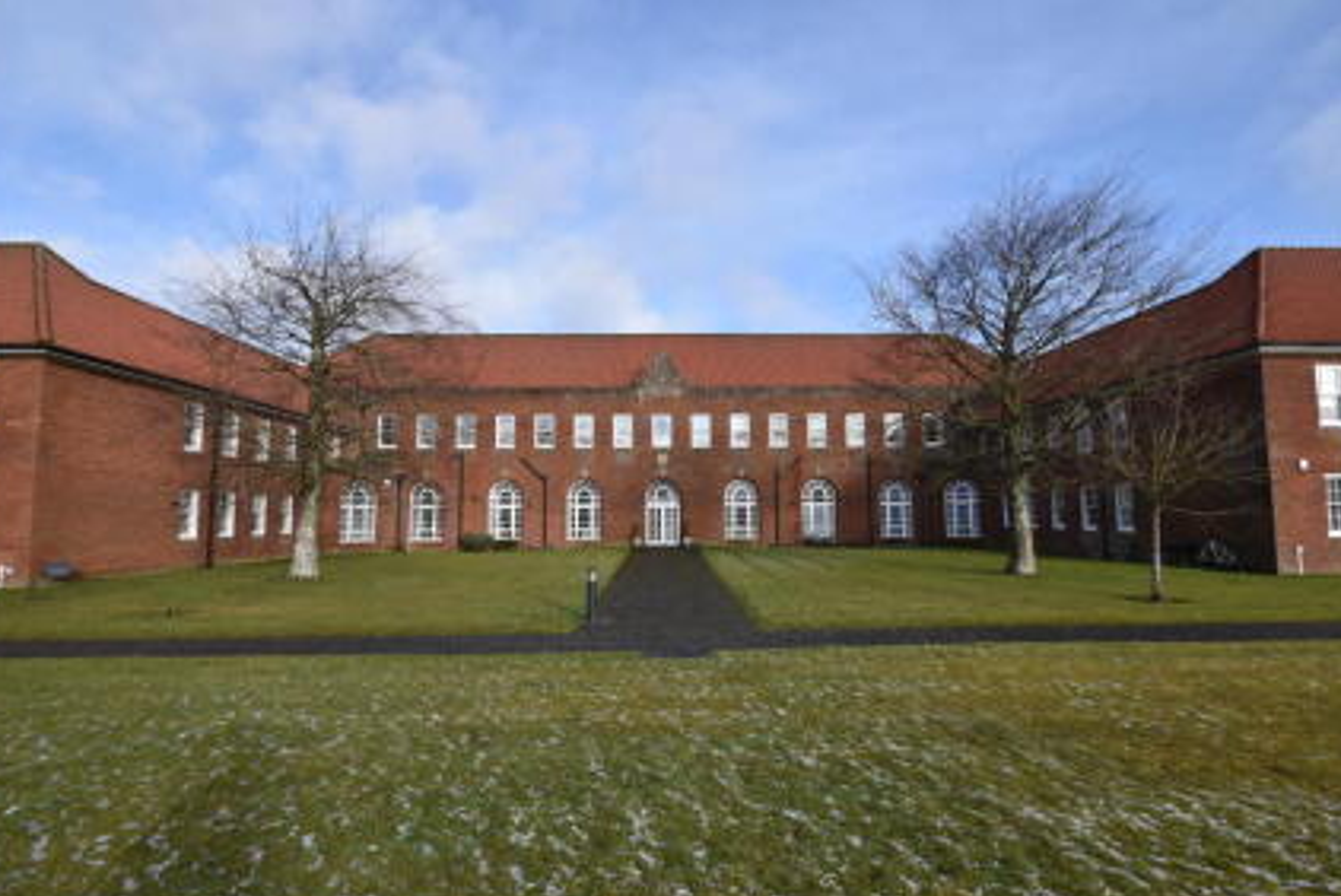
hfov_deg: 88.2
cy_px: 450
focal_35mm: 19
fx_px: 692
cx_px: 659
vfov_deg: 65.9
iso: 200
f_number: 8
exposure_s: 1/250
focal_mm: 11
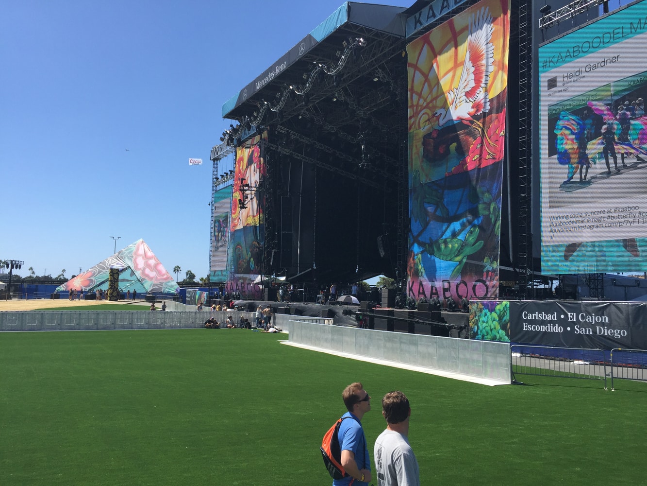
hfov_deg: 61.7
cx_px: 324
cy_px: 243
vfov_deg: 48.2
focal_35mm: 29
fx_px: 542
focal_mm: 4.15
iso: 32
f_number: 2.2
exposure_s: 1/2198
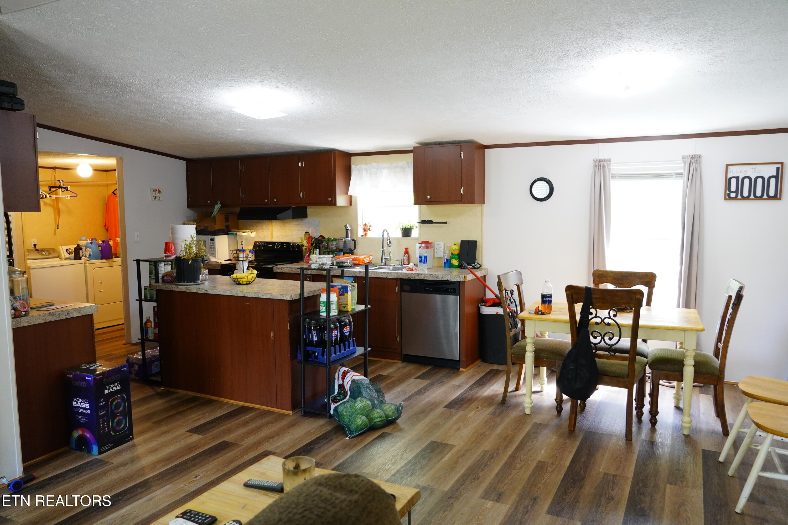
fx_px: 591
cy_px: 262
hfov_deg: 67.4
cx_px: 394
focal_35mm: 27
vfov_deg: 47.9
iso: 1250
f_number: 4
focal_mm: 18
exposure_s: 1/60
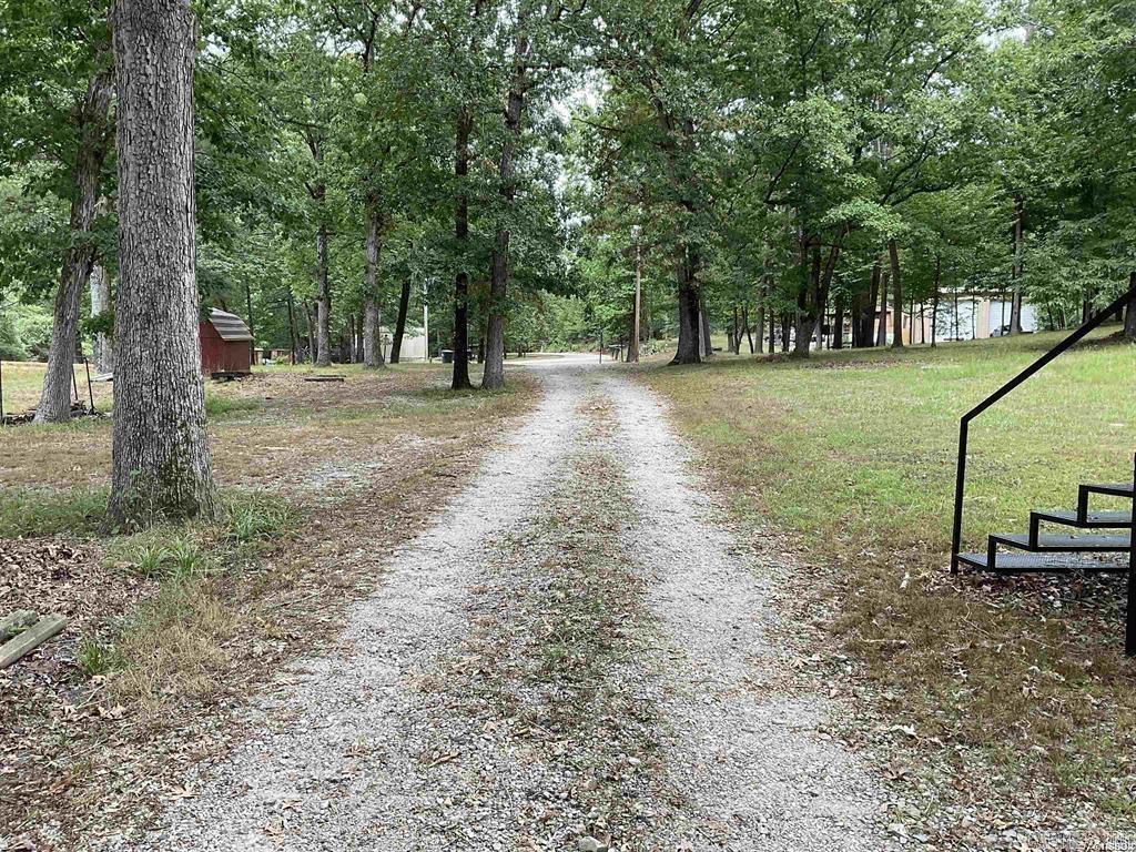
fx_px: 952
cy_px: 426
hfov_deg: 61.7
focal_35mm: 29
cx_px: 568
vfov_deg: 48.2
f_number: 1.8
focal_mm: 3
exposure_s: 1/250
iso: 25
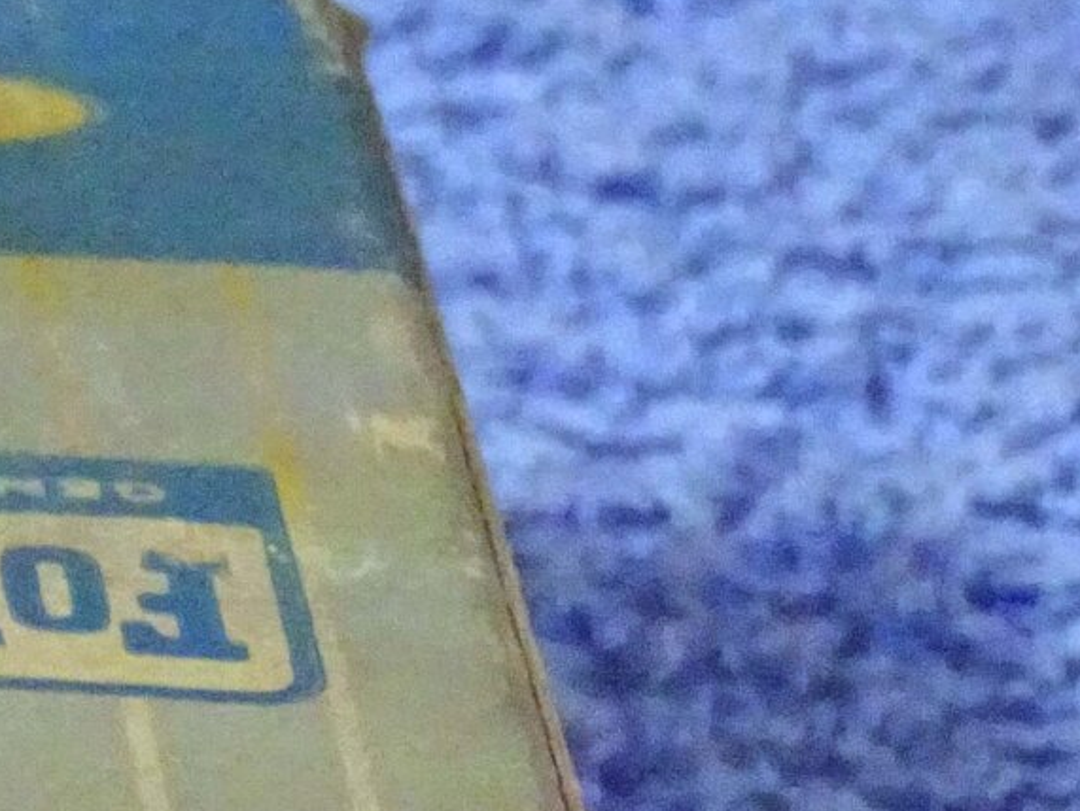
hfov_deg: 3.6
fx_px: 17202
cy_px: 1265
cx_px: -796
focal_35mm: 551
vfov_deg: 2.7
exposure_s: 1/30
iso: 1600
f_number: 5.6
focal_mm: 20.96
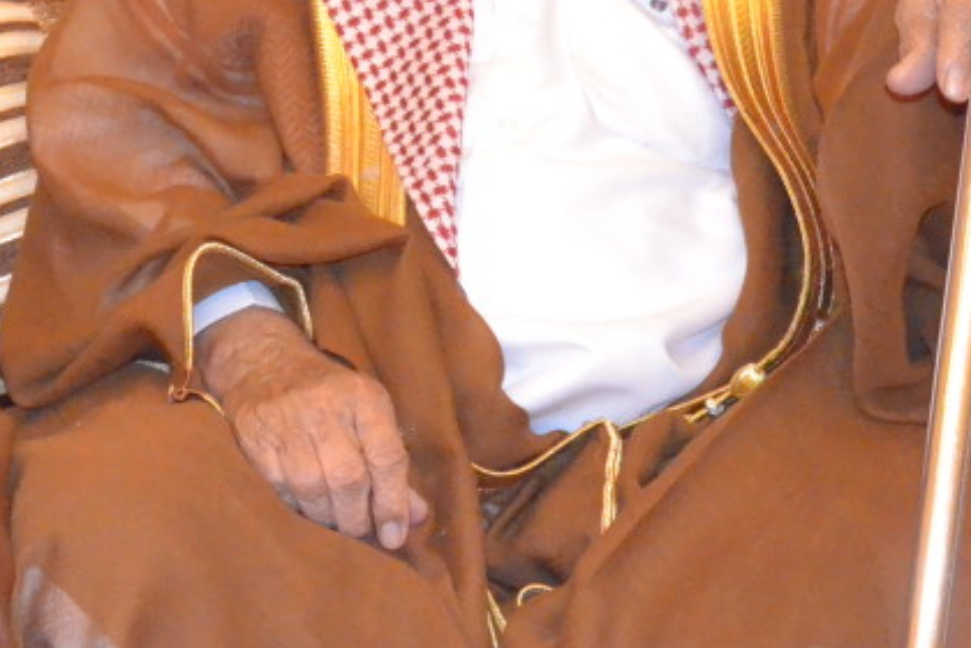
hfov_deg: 17.3
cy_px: 31
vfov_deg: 11.6
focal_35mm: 117
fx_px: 3156
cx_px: 160
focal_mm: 32
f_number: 10
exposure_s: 1/100
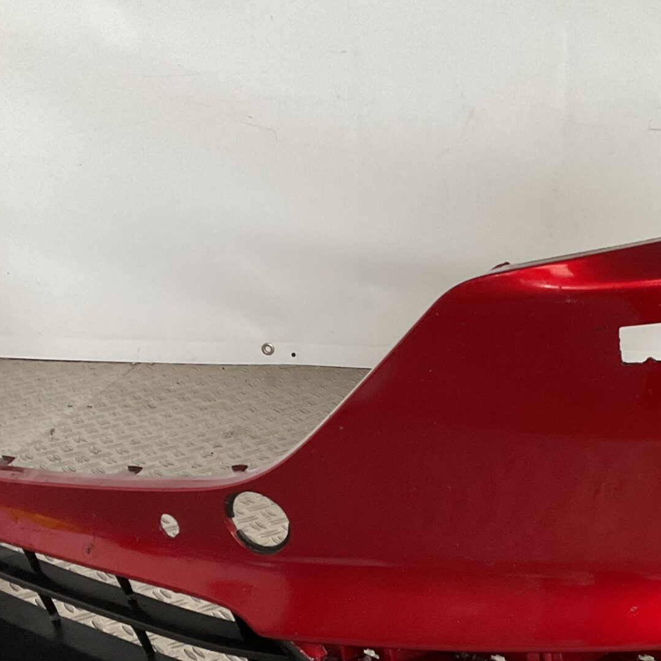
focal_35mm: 61
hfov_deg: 27.9
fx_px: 1318
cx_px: 456
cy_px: 471
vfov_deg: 27.9
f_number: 1.8
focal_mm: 3
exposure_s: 1/60
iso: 125
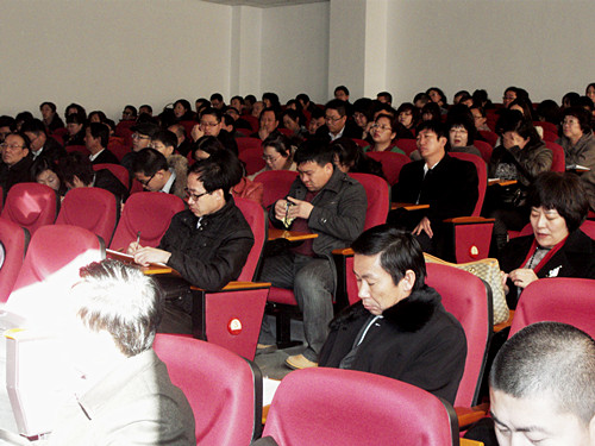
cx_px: 298
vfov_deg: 23.3
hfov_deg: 30.7
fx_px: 1083
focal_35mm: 63
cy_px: 223
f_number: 3.7
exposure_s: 1/60
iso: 320
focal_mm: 10.5
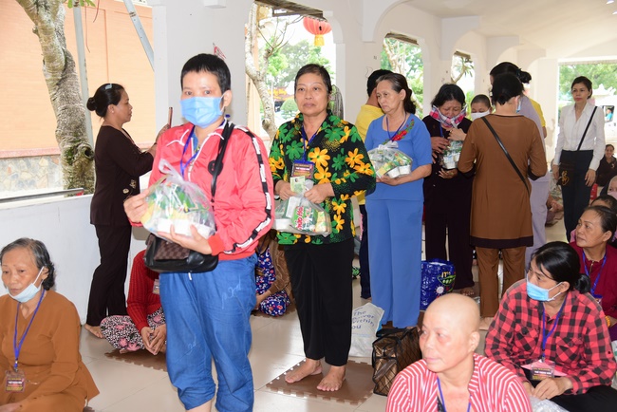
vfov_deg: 35.1
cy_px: 206
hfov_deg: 50.7
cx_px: 308
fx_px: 652
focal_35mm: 38
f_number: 4
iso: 320
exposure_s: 1/60
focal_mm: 38
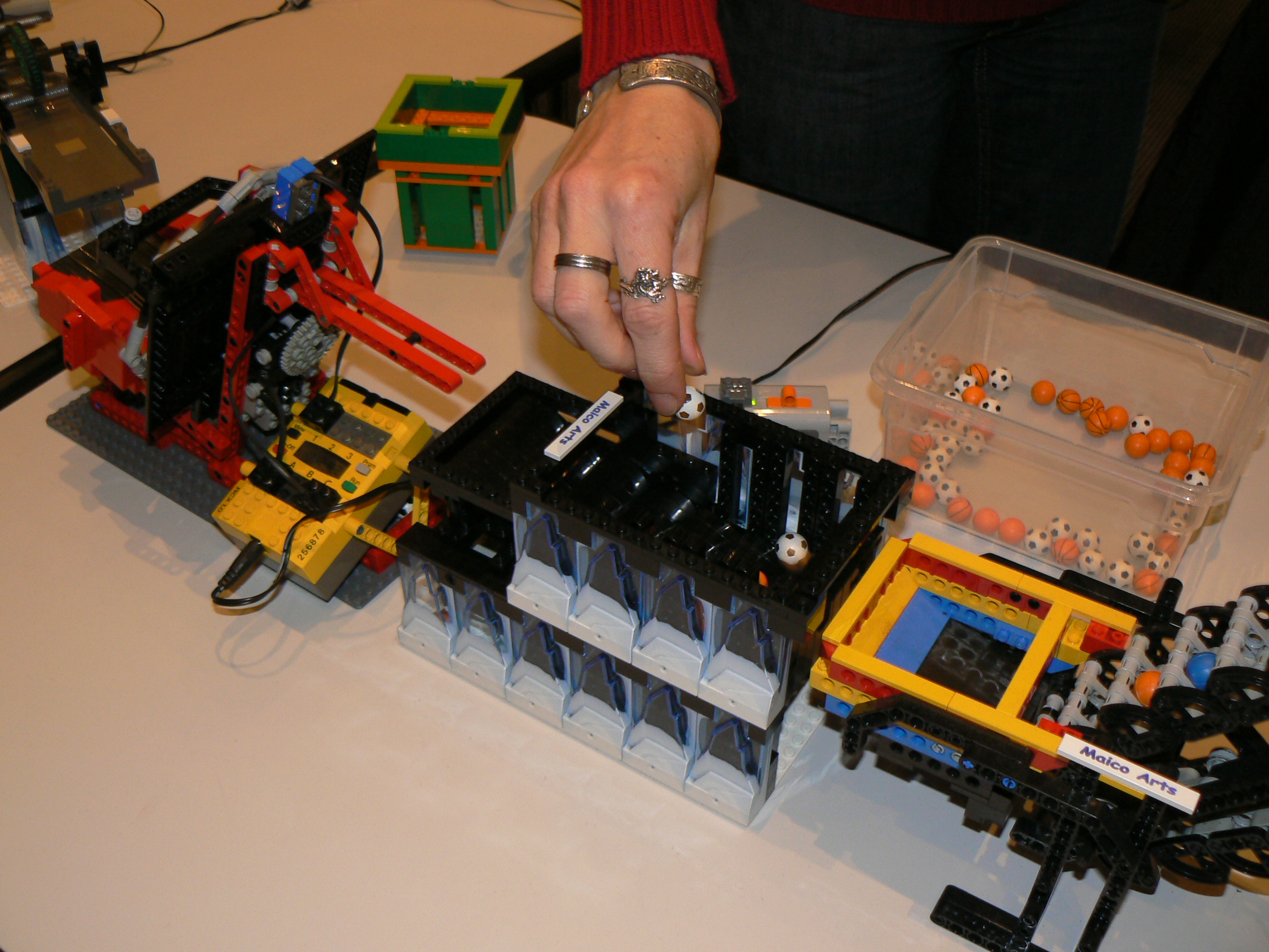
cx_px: 634
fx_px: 1320
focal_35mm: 36
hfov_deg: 51.4
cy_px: 476
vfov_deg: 39.7
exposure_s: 1/25
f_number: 2.8
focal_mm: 6
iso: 100
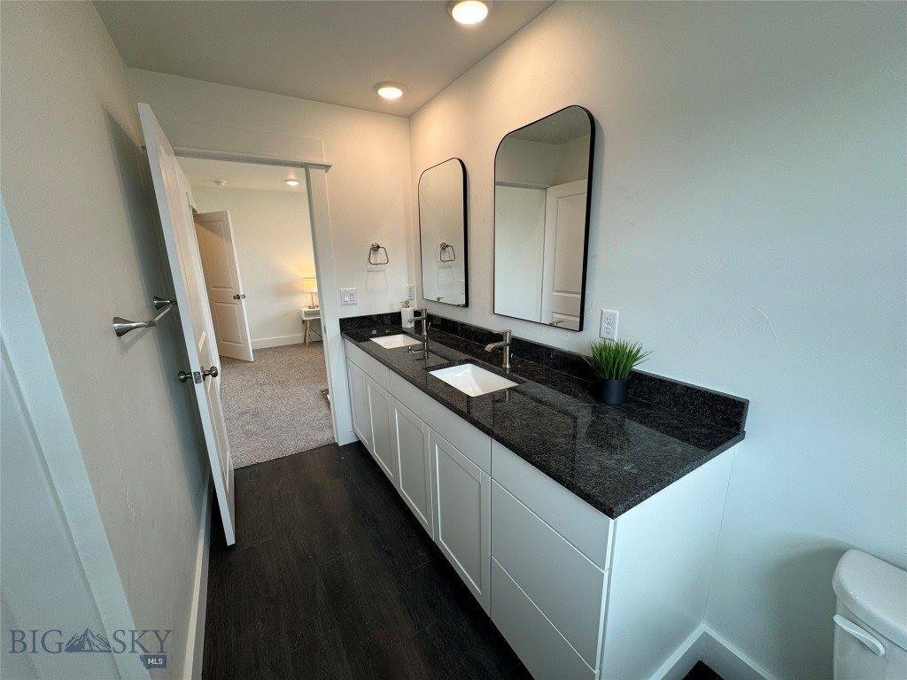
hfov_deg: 102.1
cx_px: 454
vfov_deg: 85.7
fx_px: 367
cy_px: 340
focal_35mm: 14
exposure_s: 1/120
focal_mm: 2.22
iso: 80
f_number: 2.2
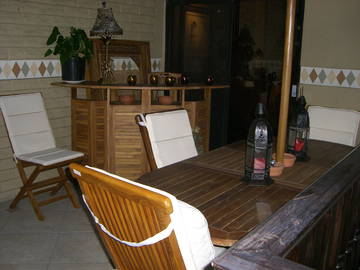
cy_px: 135
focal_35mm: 38
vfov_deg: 37.7
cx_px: 180
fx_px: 395
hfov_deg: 49.0
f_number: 2.7
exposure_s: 1/60
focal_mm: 6.2
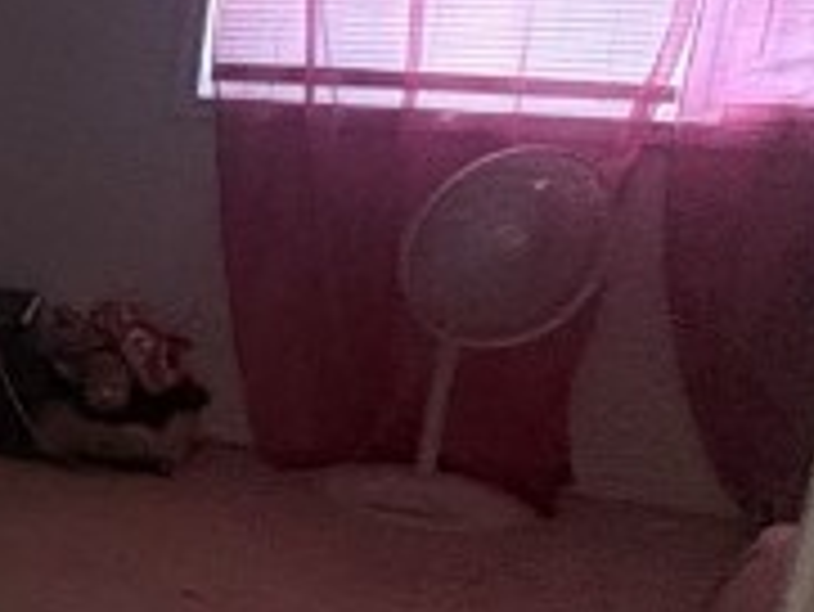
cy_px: 333
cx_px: -940
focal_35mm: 79
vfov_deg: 18.7
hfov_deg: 16.5
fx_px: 1859
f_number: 2.2
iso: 800
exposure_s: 1/60
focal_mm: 2.22
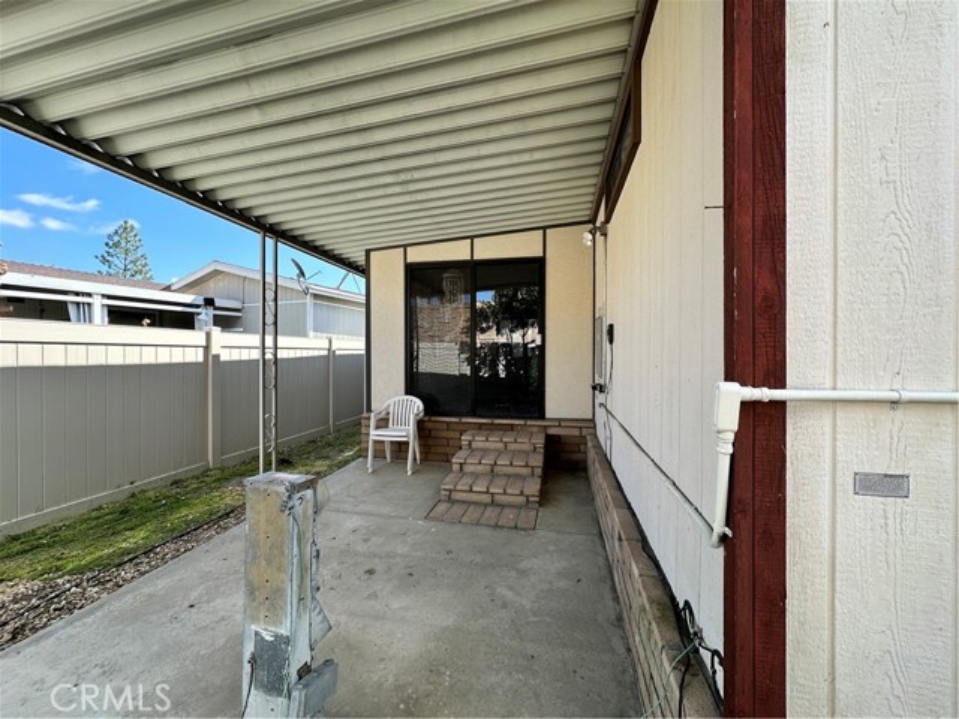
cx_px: 480
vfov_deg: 85.7
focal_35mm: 14
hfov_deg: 102.1
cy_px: 360
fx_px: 388
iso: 40
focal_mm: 2.22
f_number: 2.2
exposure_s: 1/257
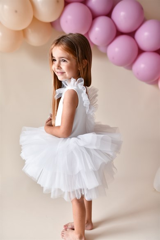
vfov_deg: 54.4
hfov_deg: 37.9
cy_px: 120
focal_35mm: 35
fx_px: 233
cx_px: 80
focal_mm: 35
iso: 160
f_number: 2.2
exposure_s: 1/250
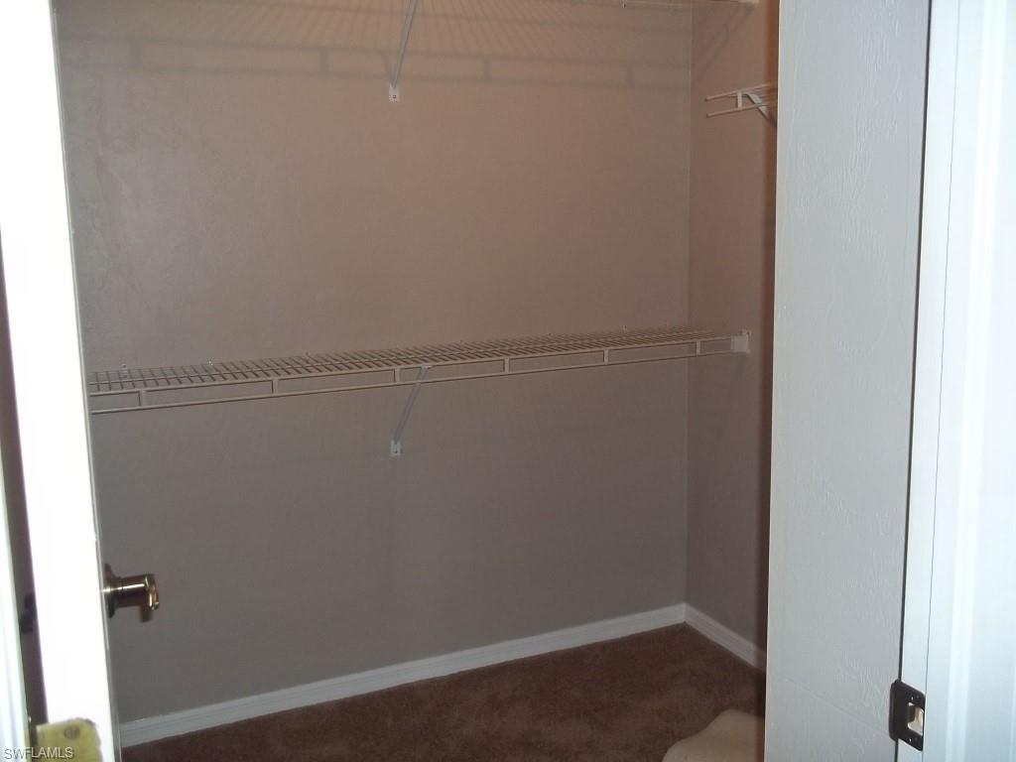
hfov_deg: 56.8
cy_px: 381
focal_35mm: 32
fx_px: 939
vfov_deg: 44.2
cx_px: 508
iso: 160
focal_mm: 5.7
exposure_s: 1/30
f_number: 2.9
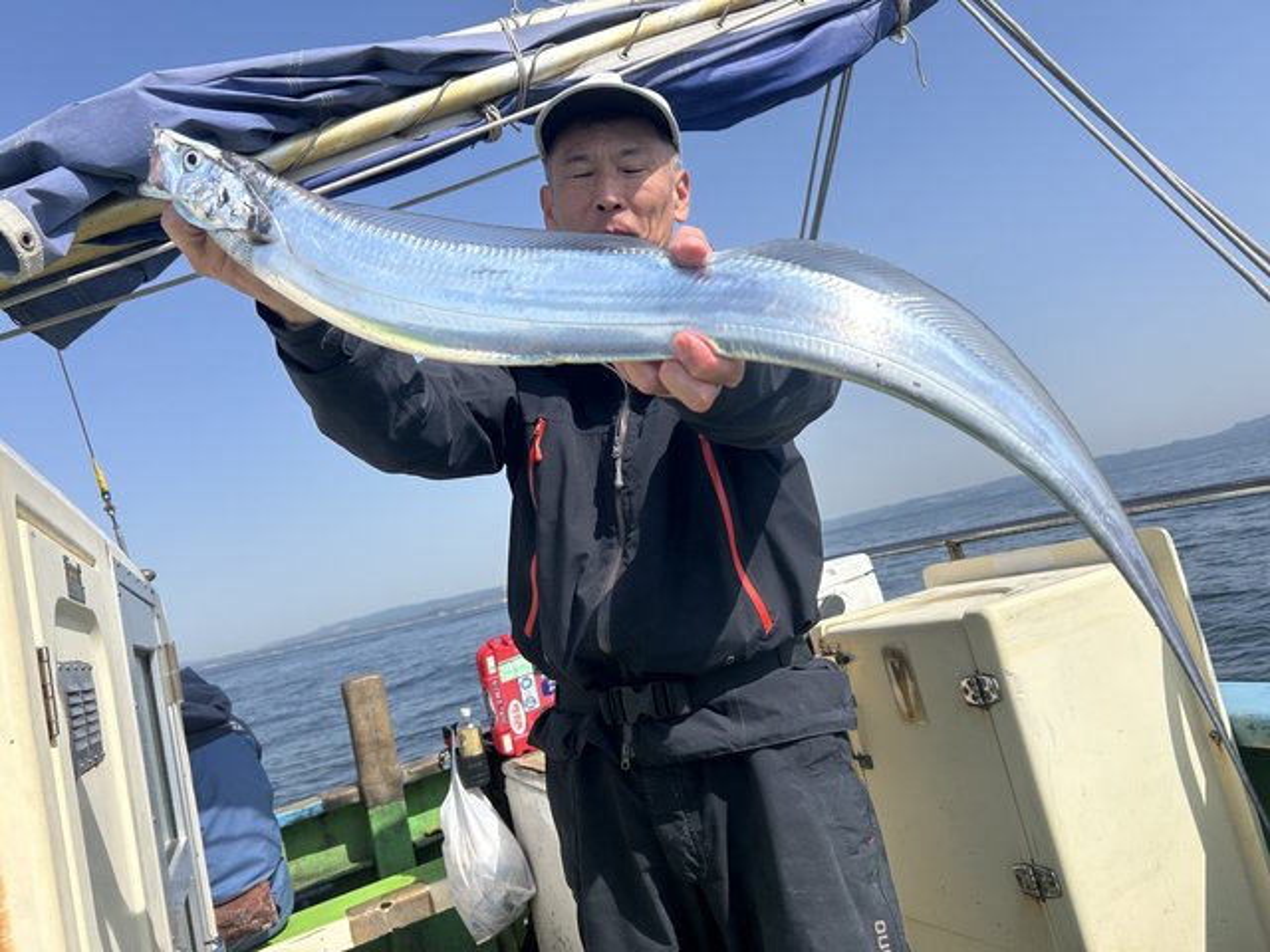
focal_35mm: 26
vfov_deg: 53.1
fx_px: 954
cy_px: 476
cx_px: 635
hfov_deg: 67.3
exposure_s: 1/5076
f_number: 1.5
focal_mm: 5.7
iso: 50
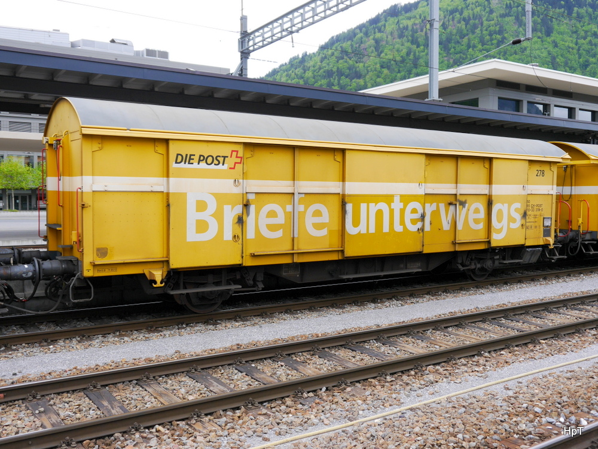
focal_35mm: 36
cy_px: 224
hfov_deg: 51.4
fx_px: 622
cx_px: 299
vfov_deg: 39.7
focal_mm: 18
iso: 160
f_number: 5
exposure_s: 1/160
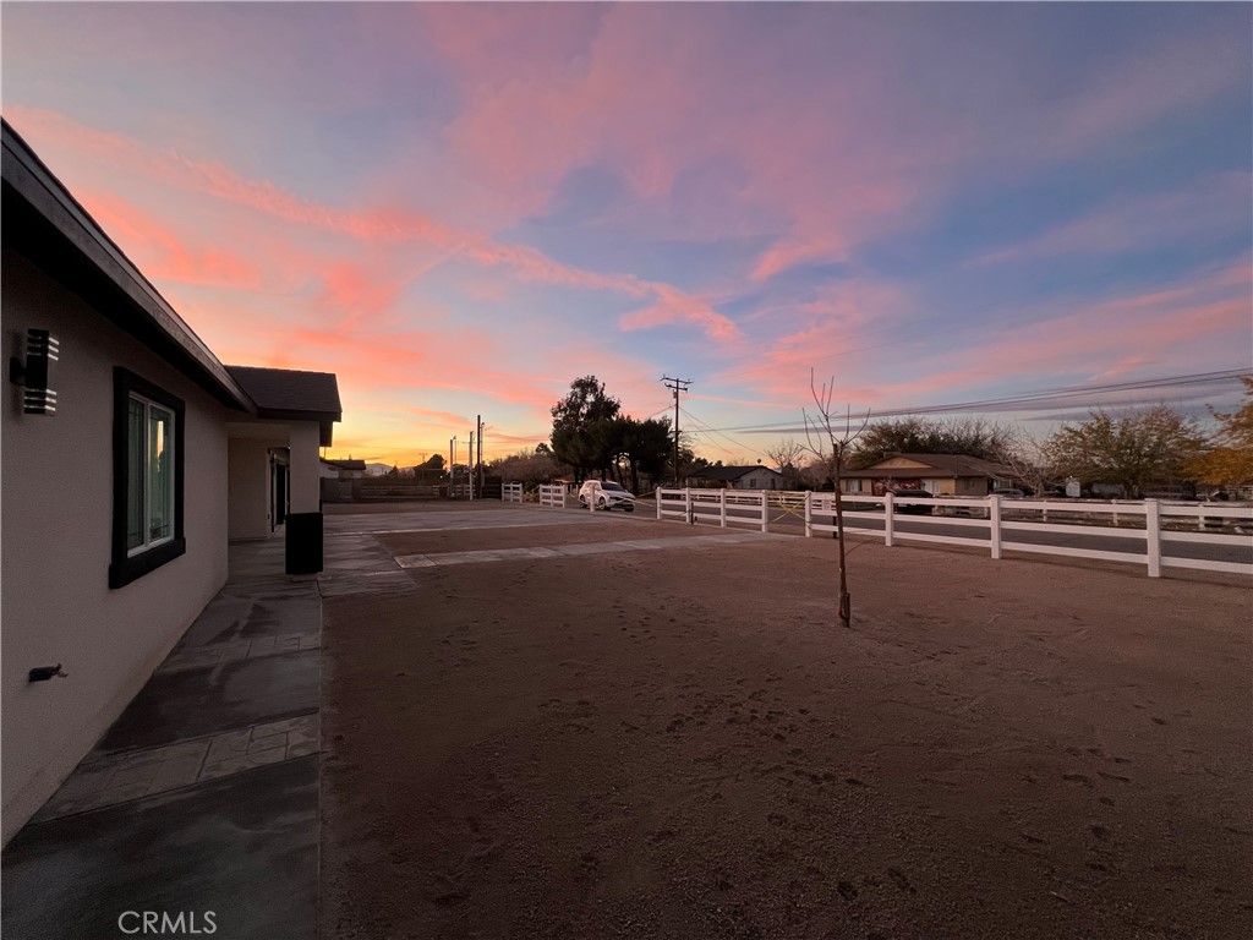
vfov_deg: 89.9
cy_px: 470
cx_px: 626
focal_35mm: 13
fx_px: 471
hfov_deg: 106.2
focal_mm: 1.57
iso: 160
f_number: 1.8
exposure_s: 1/99
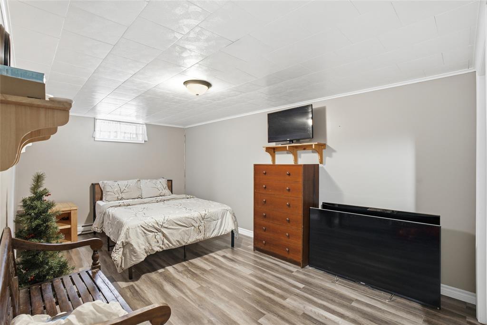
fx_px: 216
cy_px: 162
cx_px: 244
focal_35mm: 16
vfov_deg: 73.7
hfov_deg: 96.8
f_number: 6.3
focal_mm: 16
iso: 100
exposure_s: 1/2
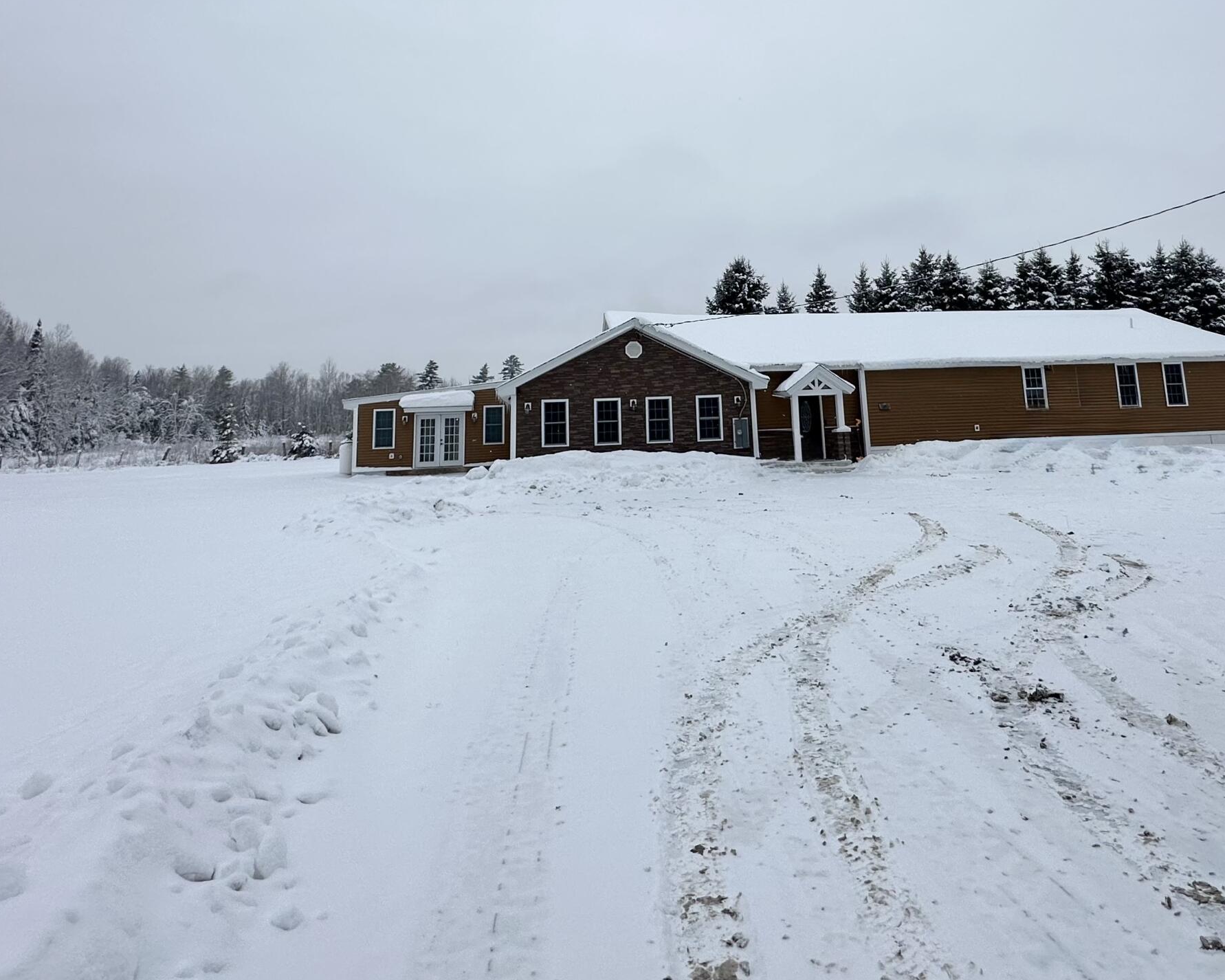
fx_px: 834
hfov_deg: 72.3
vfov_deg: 58.2
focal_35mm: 23
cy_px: 263
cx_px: 685
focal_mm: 2.22
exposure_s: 1/2020
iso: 50
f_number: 2.2
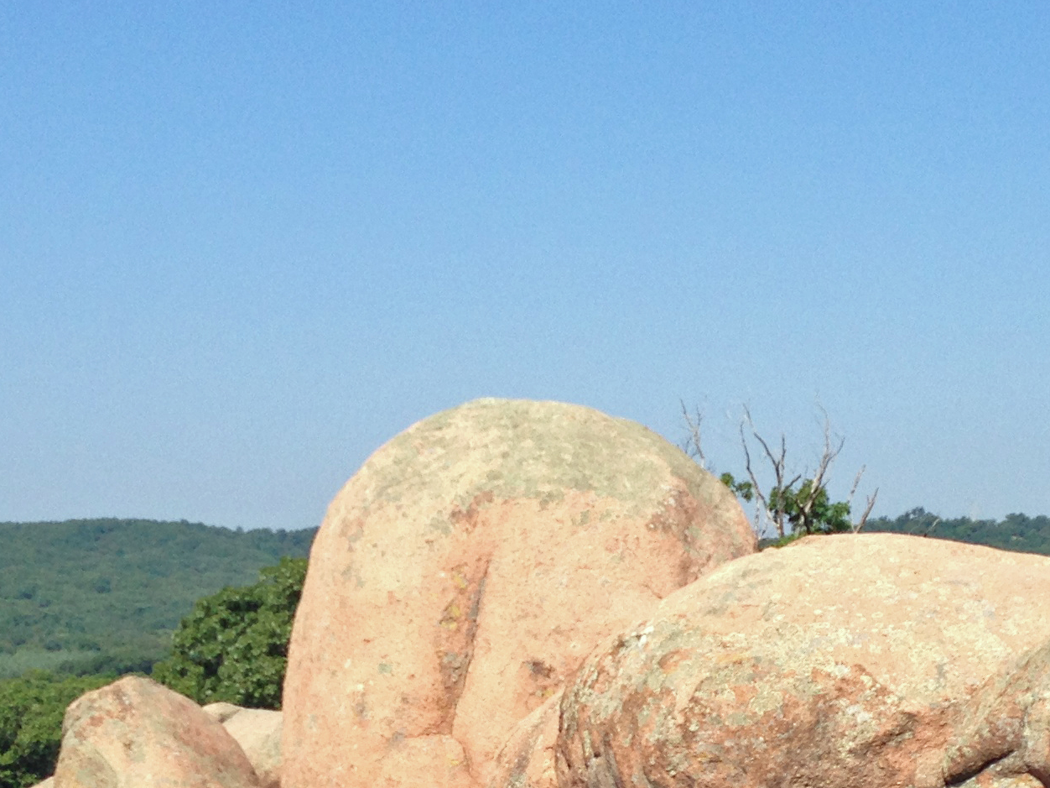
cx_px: 652
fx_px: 2609
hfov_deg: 22.7
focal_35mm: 86
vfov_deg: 17.0
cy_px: 681
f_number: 2.4
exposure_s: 1/1427
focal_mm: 4.13
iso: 50
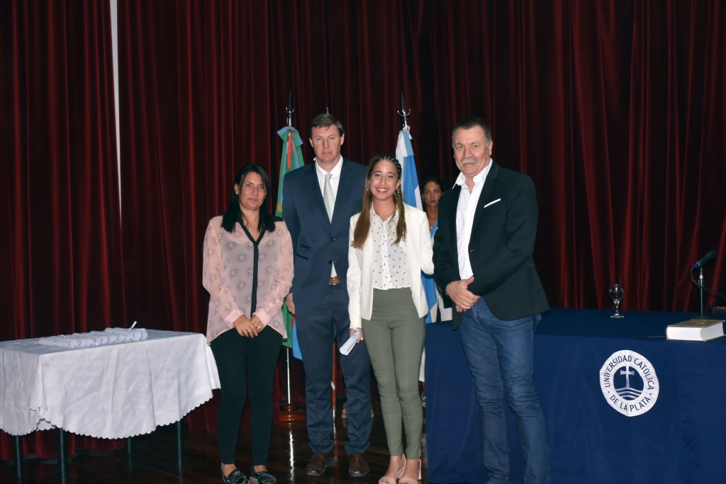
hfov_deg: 43.6
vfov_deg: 29.9
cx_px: 363
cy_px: 242
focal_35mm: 45
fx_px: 908
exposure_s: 1/60
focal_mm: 30
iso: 800
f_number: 5
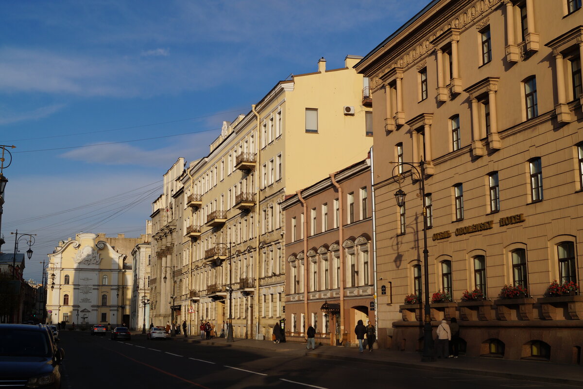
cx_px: 292
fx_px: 680
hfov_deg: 46.4
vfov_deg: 31.9
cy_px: 194
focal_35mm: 42
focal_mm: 28
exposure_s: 1/200
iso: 100
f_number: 11
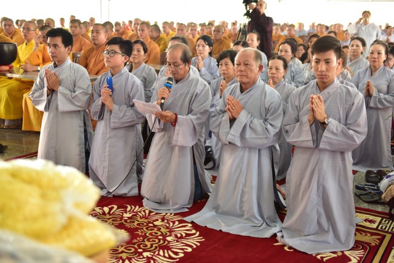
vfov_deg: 28.1
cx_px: 197
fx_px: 525
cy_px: 132
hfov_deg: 41.1
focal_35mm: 48
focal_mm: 48
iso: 1600
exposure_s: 1/125
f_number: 2.8
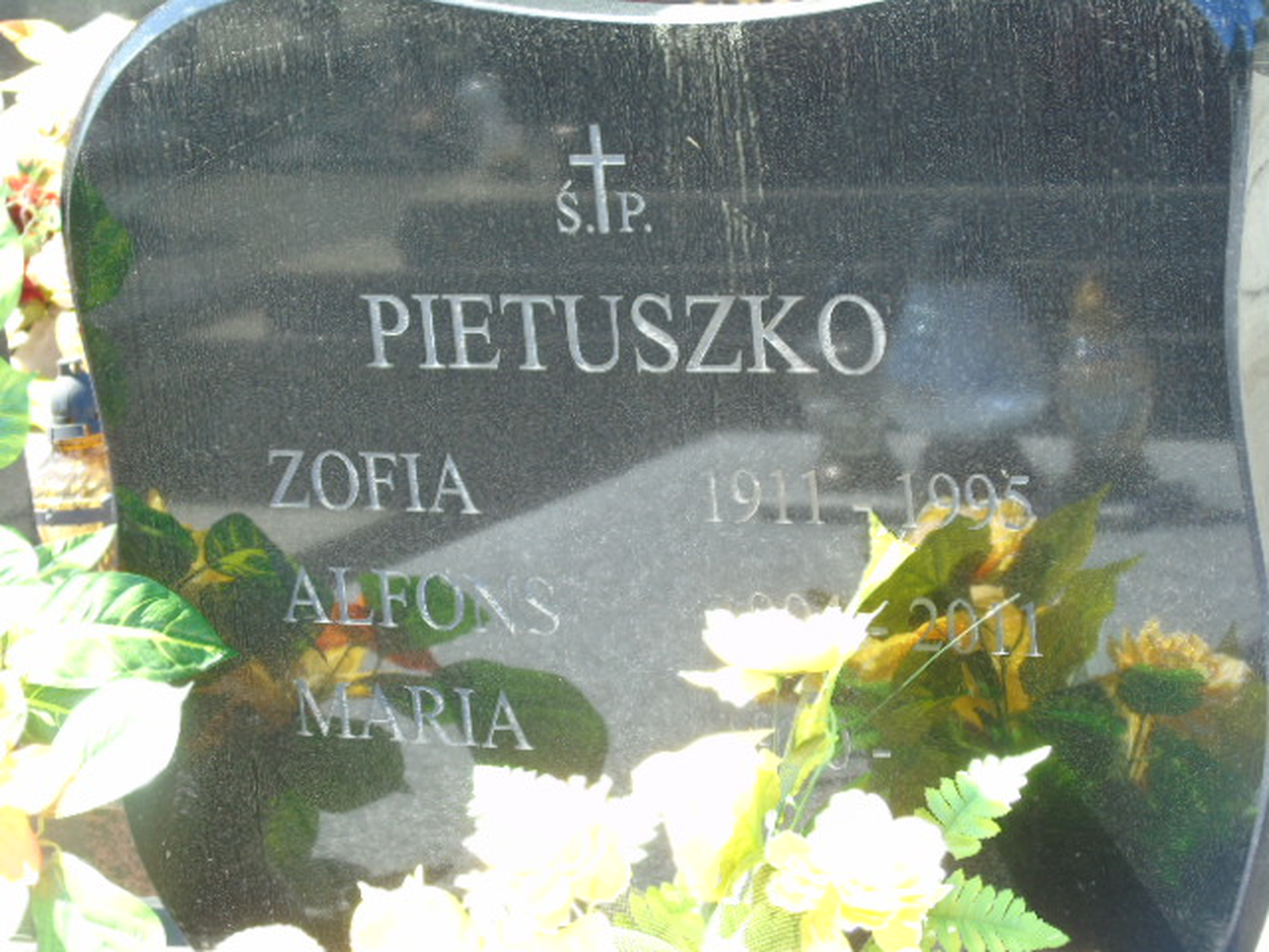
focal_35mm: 124
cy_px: 476
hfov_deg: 15.9
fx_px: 4546
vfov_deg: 12.0
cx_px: 634
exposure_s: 1/50
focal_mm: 22
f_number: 4.6
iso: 80
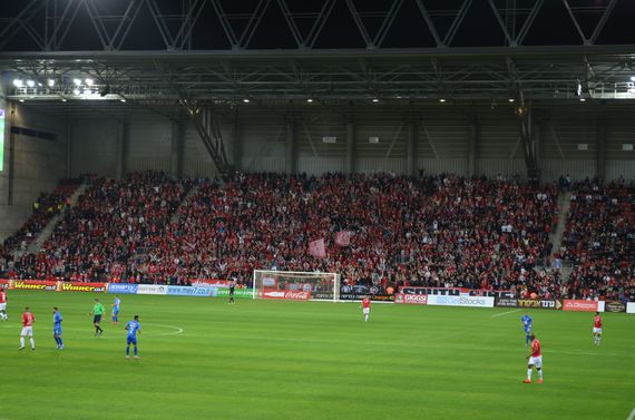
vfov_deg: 16.5
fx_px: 1452
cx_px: 318
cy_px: 210
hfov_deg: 24.7
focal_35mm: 82
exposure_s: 1/60
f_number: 5.6
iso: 560
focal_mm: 55
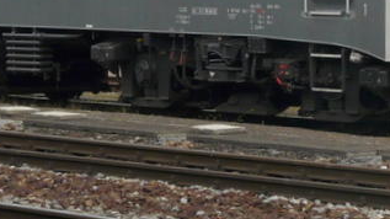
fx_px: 2450
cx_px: 242
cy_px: -87
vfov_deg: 5.1
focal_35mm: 237
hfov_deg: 9.1
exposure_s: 1/200
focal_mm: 11.4
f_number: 5
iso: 100
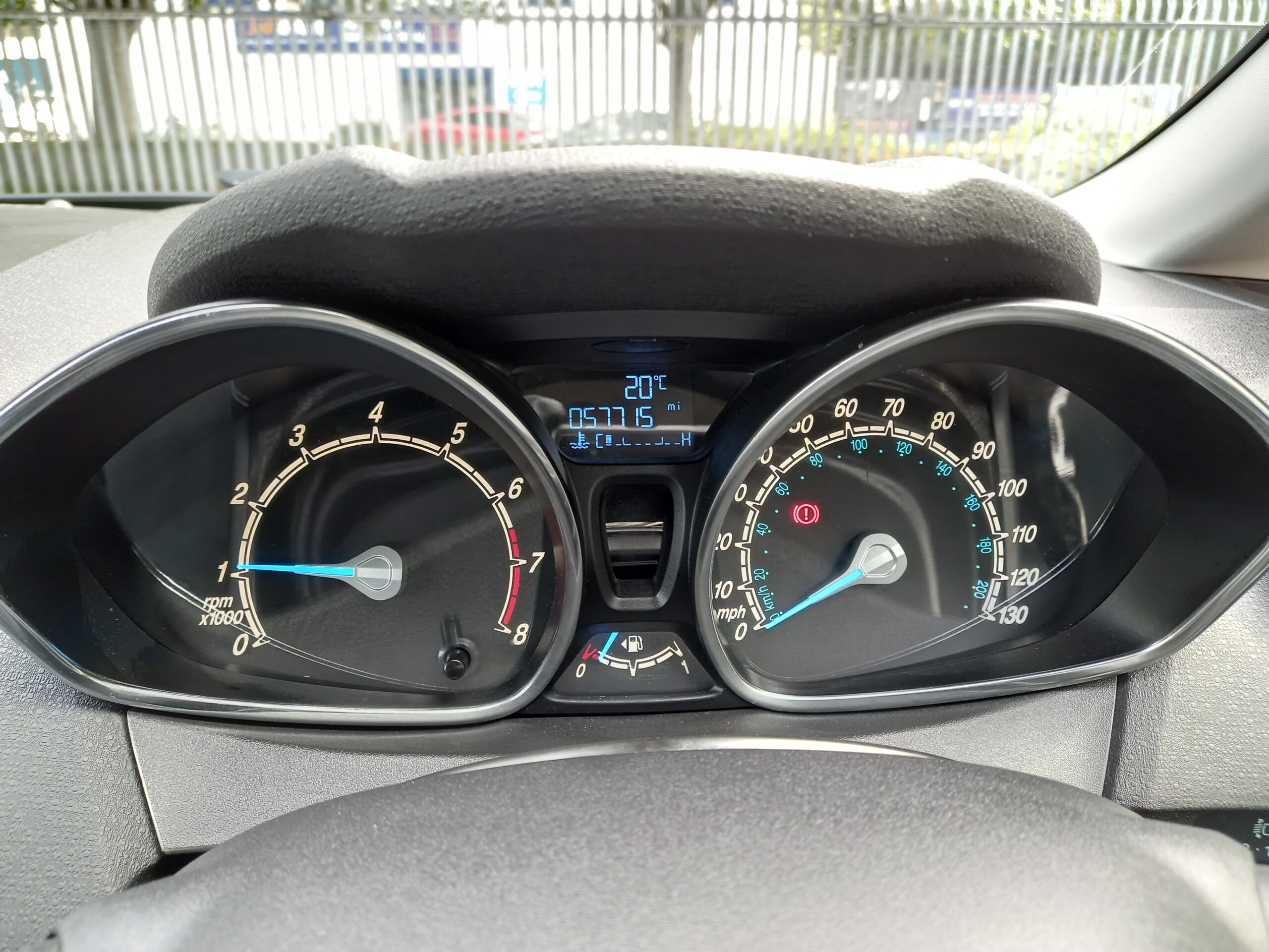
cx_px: 634
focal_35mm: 25
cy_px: 476
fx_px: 916
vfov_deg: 54.9
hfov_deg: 69.4
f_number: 2
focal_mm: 4.6
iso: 125
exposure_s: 1/50
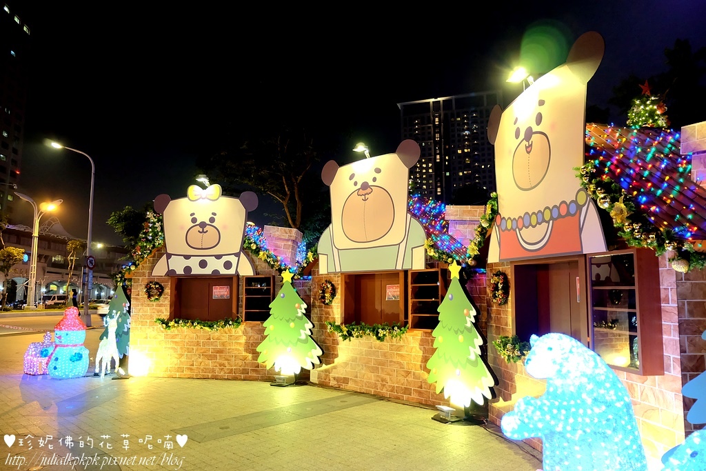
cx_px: 353
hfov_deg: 73.7
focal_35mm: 24
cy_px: 236
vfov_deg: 53.1
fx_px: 471
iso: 3200
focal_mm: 16
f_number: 3.5
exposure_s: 1/26
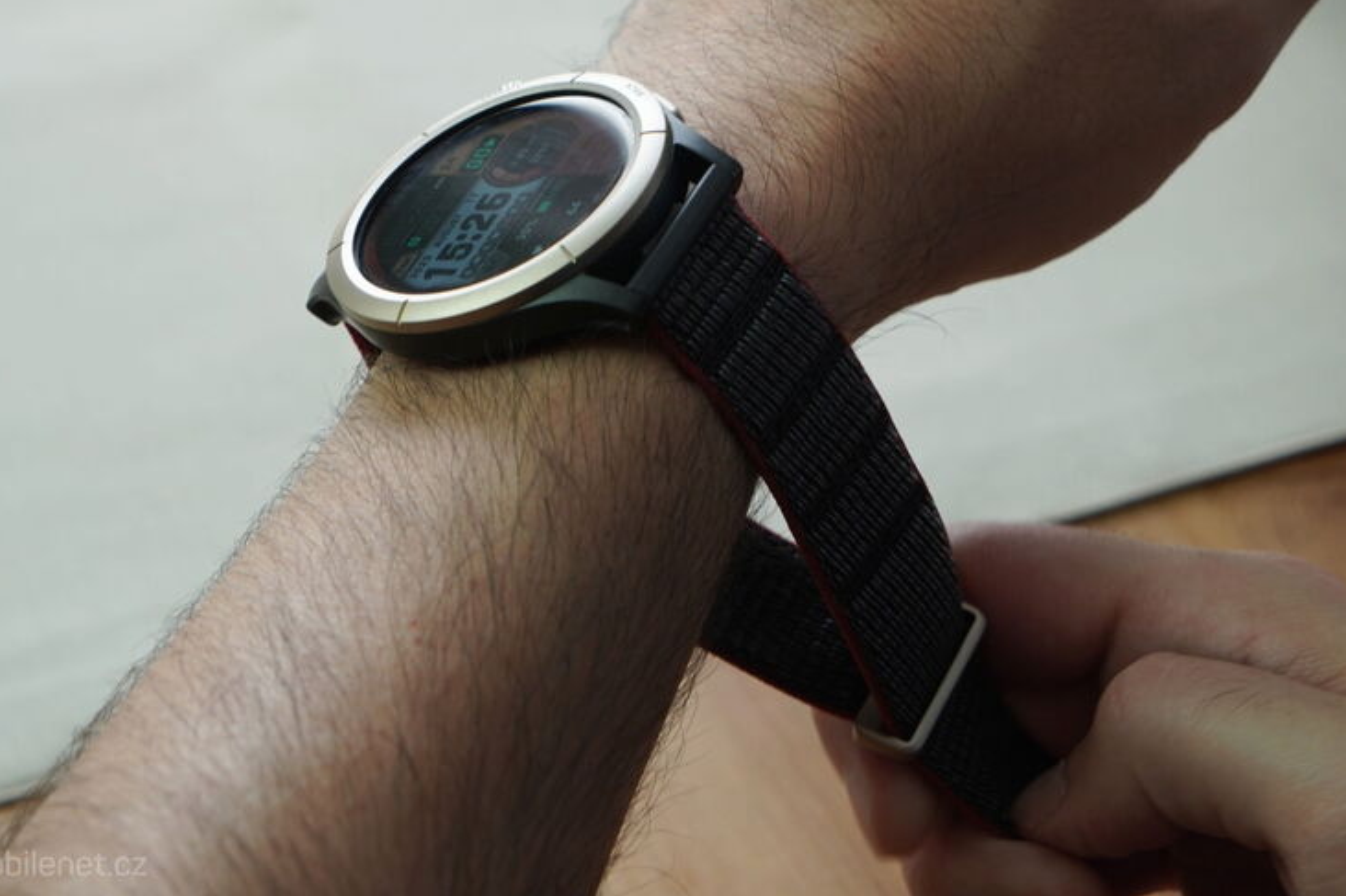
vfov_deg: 17.7
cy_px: 405
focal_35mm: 77
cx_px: 626
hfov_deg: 26.3
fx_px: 2877
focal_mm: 68
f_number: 8
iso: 500
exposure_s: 1/125
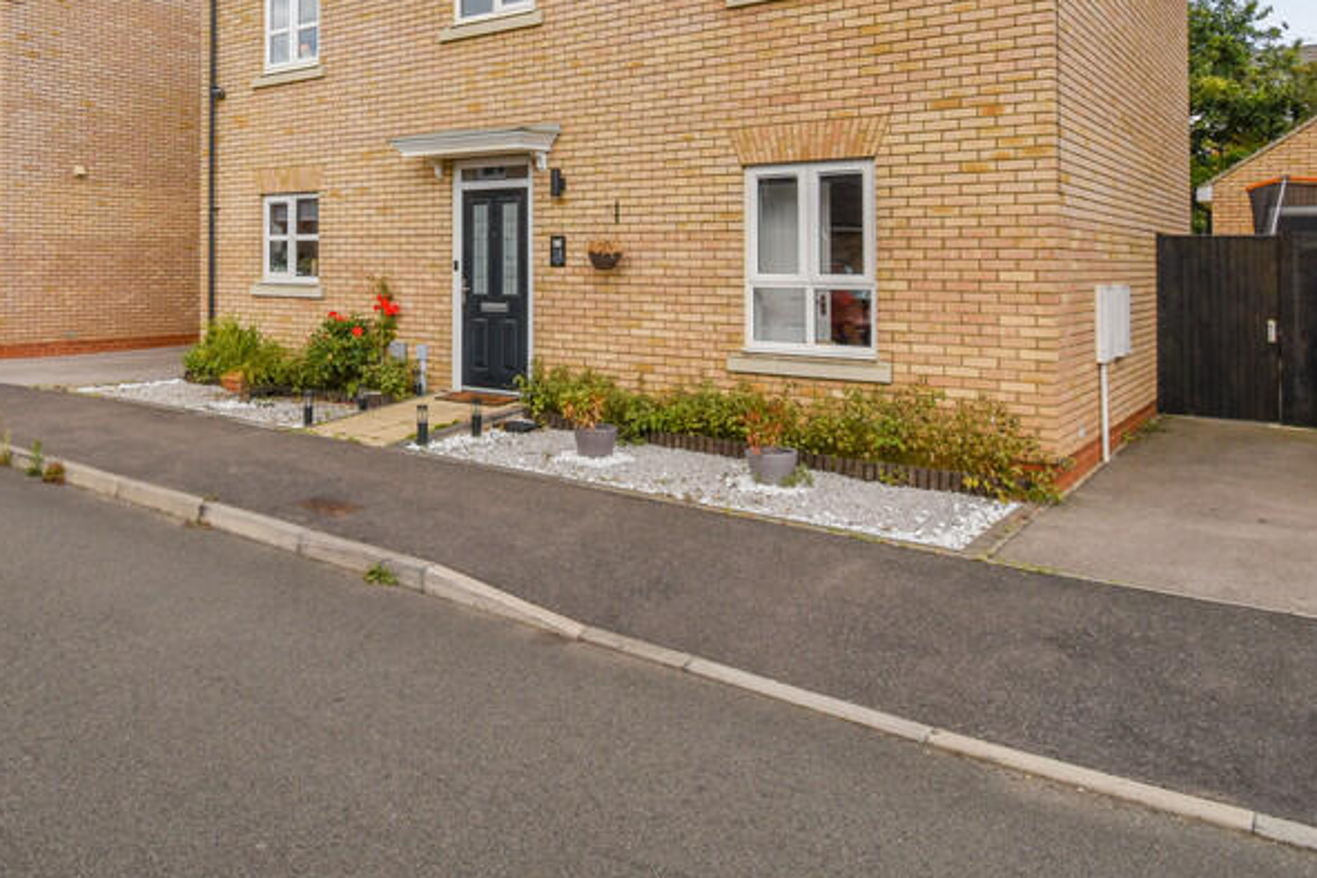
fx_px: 951
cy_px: 146
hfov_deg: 66.7
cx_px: 399
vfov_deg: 46.3
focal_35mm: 26
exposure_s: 1/250
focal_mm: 10
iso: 110
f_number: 8
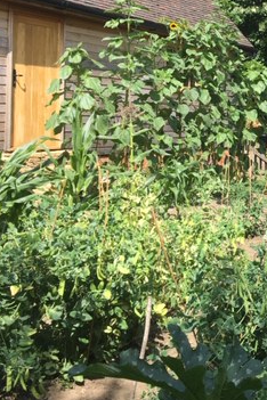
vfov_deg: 35.9
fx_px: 612
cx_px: 349
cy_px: 133
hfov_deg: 22.1
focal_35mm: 55
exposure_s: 1/769
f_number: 2.2
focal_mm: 4.15
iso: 25
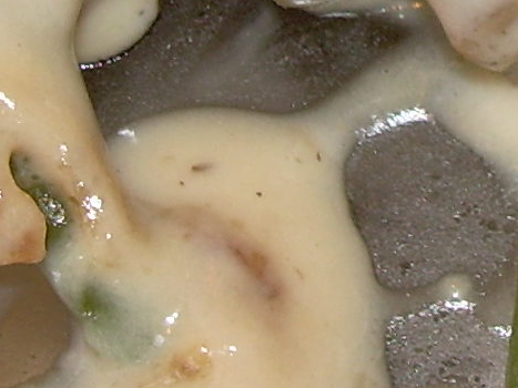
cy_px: -207
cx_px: 664
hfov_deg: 10.5
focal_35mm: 185
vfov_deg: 7.9
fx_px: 2768
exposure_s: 1/60
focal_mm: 6.3
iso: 50
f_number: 2.8
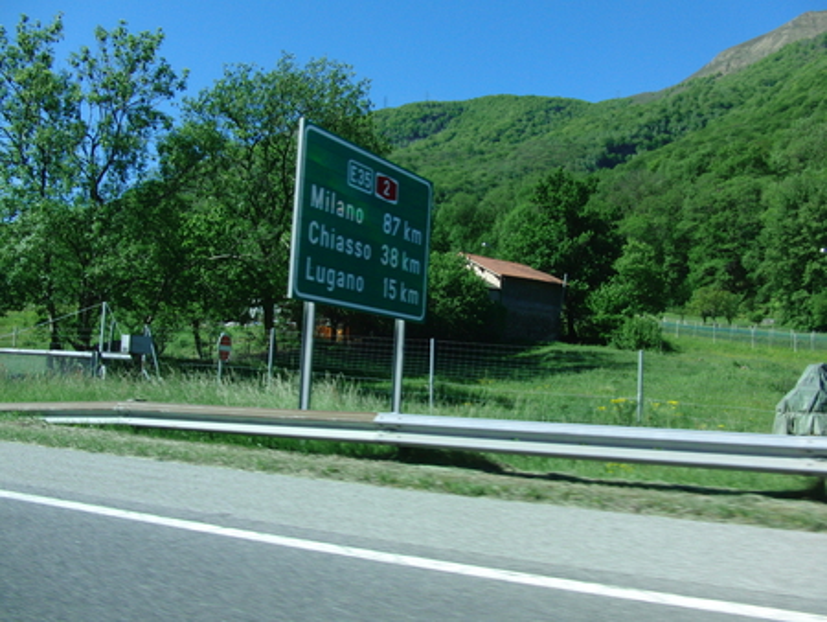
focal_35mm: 37
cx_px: 414
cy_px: 311
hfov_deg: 50.1
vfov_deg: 38.7
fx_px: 884
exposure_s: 1/640
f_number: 3.6
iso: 100
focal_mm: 6.42
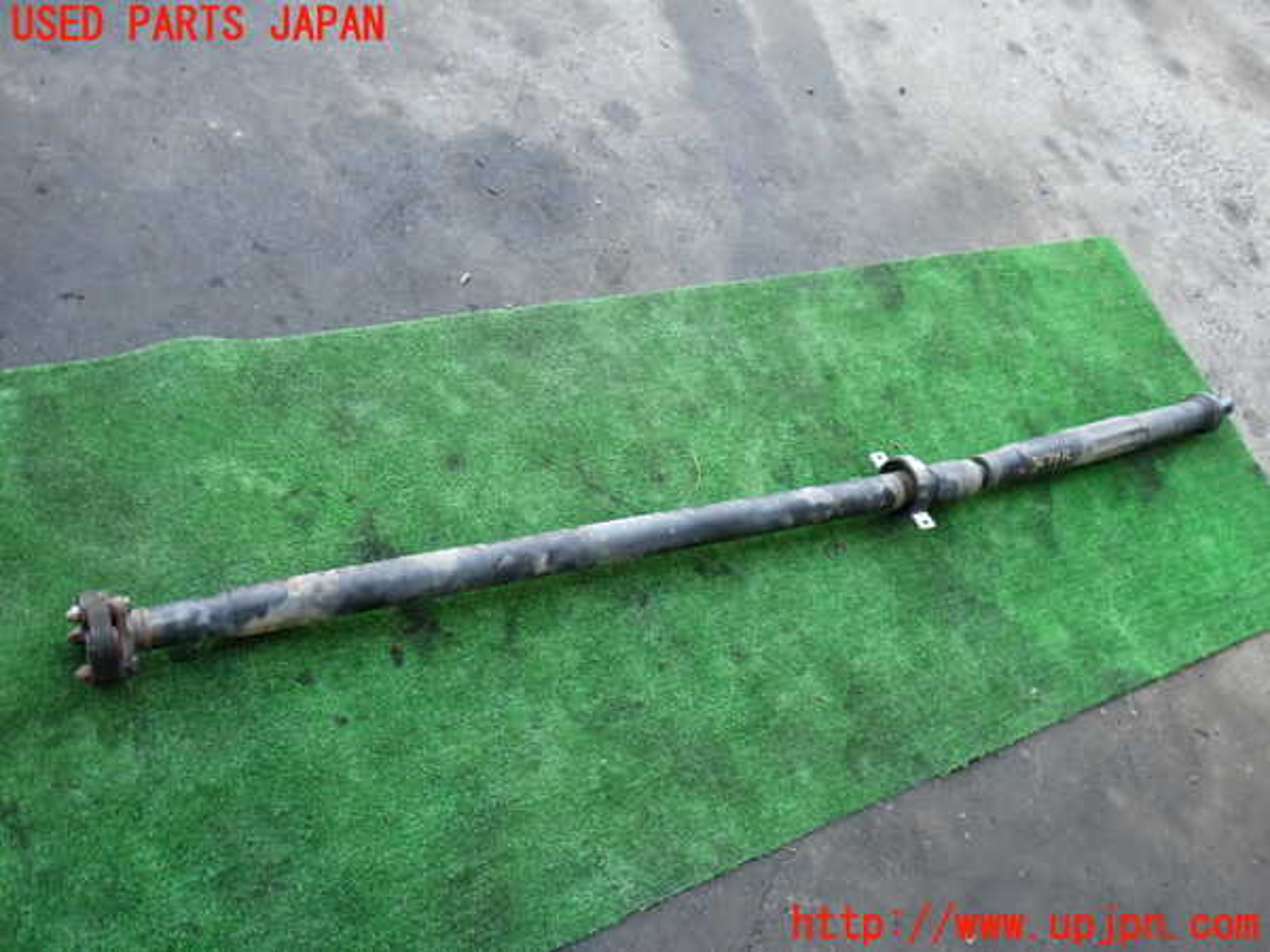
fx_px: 1101
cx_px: 635
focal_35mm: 30
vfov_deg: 46.8
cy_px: 476
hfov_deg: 60.0
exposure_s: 1/60
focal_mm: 5.4
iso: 200
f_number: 2.3
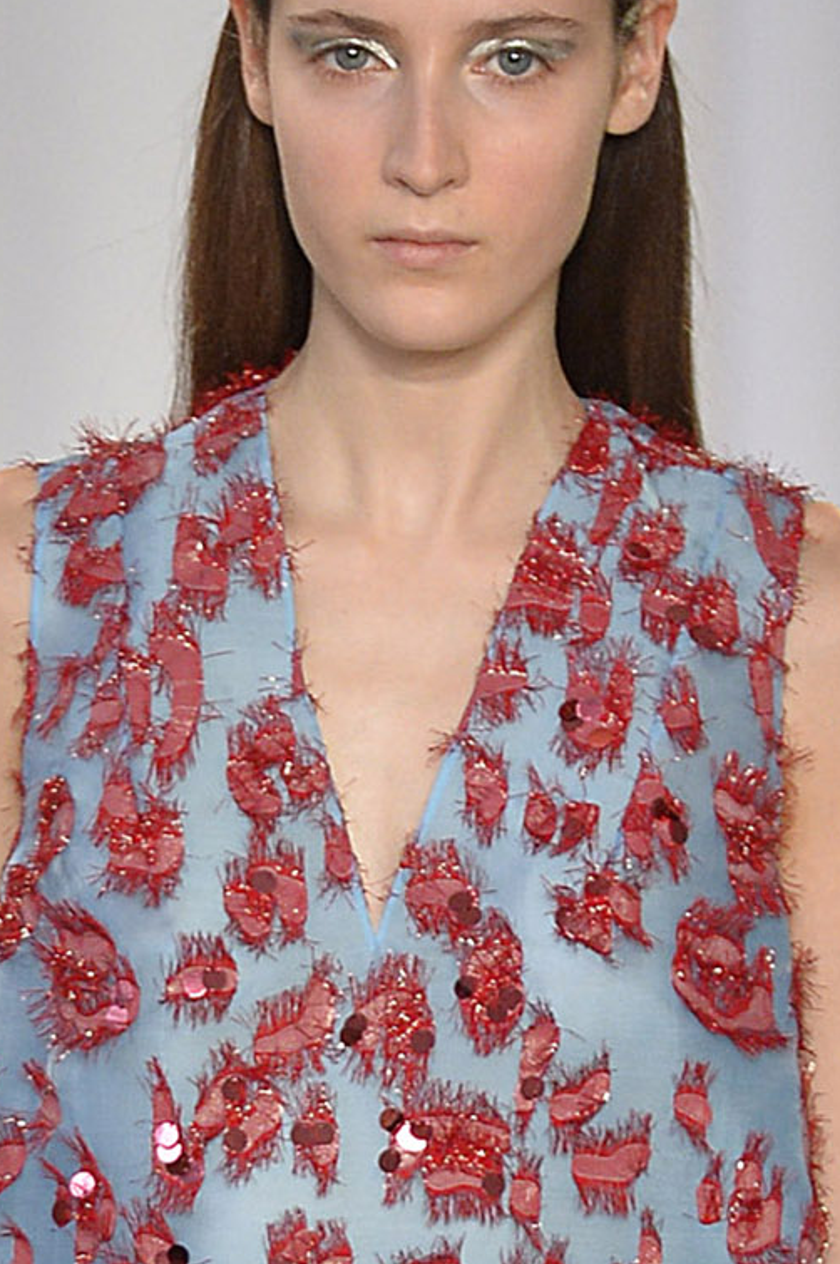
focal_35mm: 775
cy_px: 2118
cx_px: 376
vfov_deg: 2.7
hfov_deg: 1.8
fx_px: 27173
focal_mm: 195
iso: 1000
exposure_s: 1/500
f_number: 5
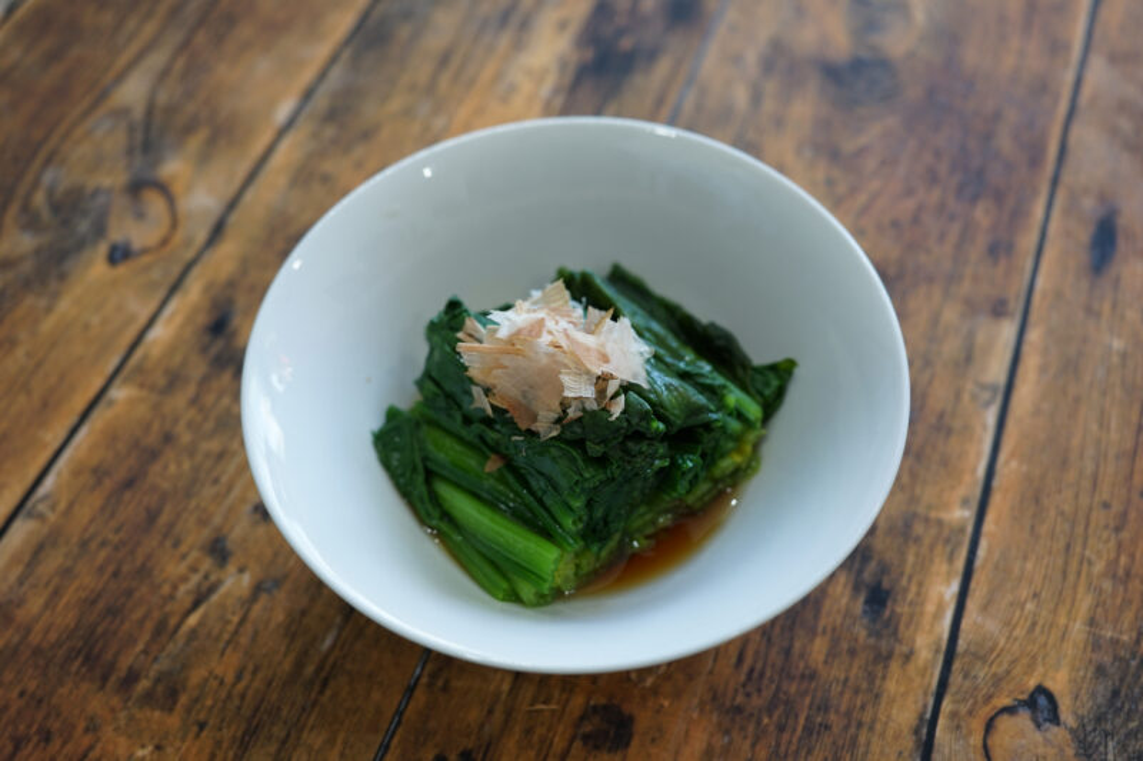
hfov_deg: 54.4
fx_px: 1111
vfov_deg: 37.8
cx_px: 572
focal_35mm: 35
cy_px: 380
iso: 250
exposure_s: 1/60
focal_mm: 35
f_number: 4
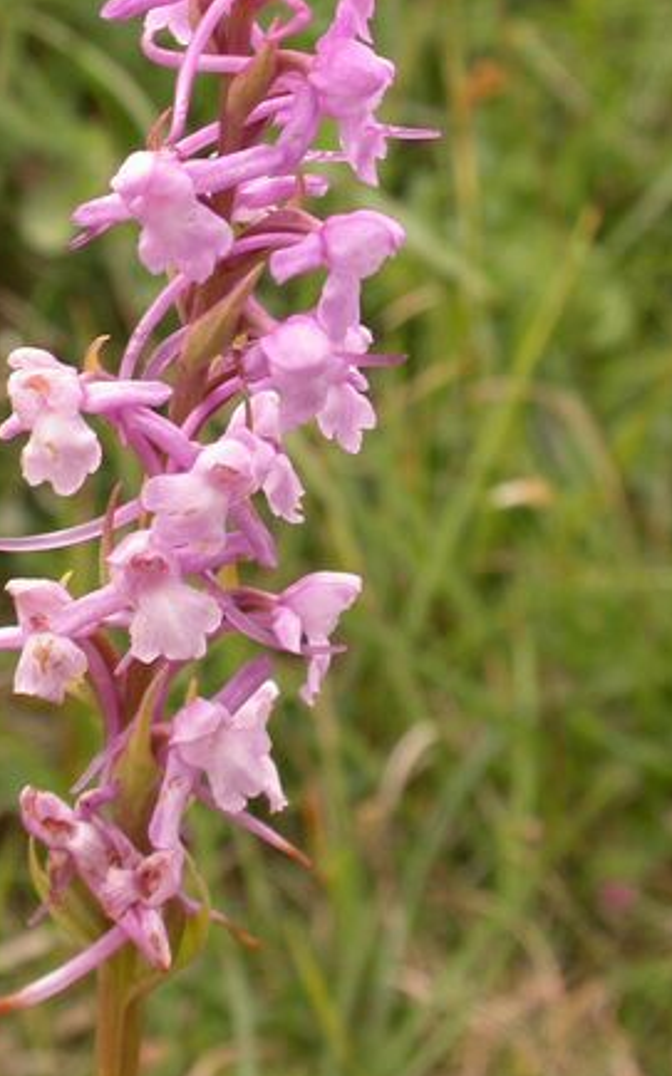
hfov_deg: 13.6
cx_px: 247
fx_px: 2815
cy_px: 359
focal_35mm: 96
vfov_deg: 21.6
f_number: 5.8
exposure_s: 1/185
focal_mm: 13.8
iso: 100
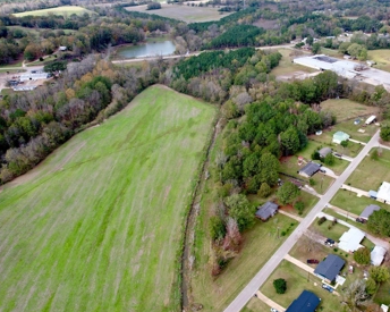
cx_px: 240
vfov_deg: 53.2
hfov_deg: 63.3
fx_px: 312
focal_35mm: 27
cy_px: 159
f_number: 2.8
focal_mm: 8.38
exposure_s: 1/640
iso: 100
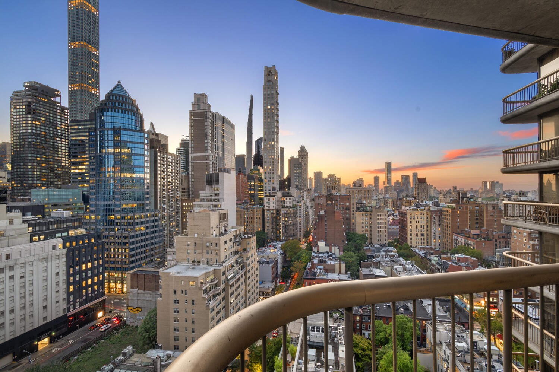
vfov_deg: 77.3
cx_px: 280
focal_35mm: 15
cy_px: 186
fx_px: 233
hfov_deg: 100.4
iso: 64
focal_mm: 10
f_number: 11
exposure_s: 13
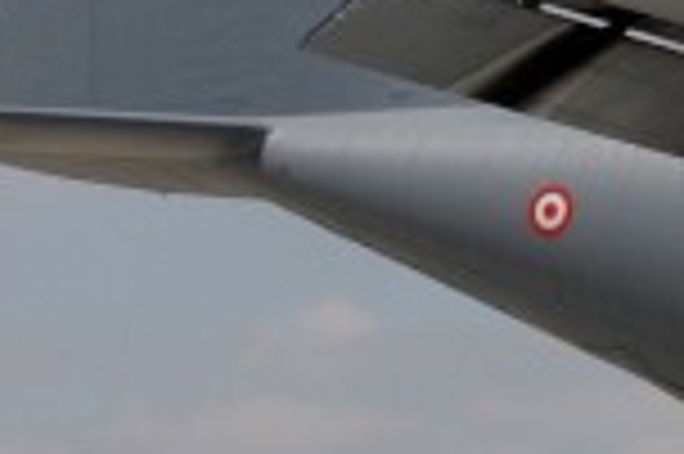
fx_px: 10496
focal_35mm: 553
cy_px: 56
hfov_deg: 3.7
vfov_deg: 2.5
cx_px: 1210
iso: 400
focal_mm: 70
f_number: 9
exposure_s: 1/2000
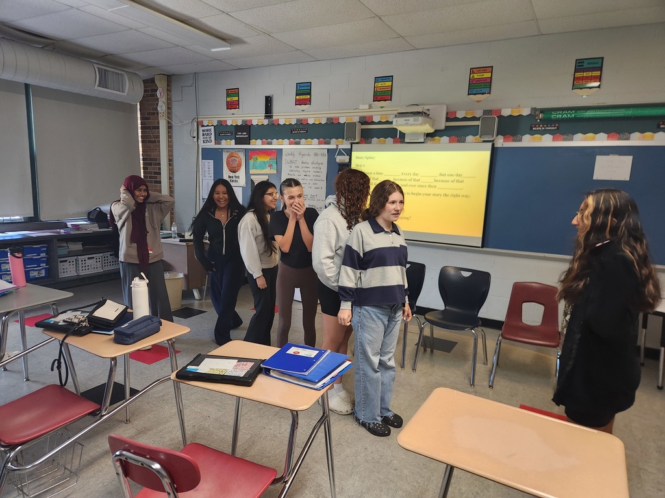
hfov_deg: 73.9
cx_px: 332
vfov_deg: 58.9
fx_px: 442
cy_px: 249
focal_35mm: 23
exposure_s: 1/120
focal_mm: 5.4
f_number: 1.8
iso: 320
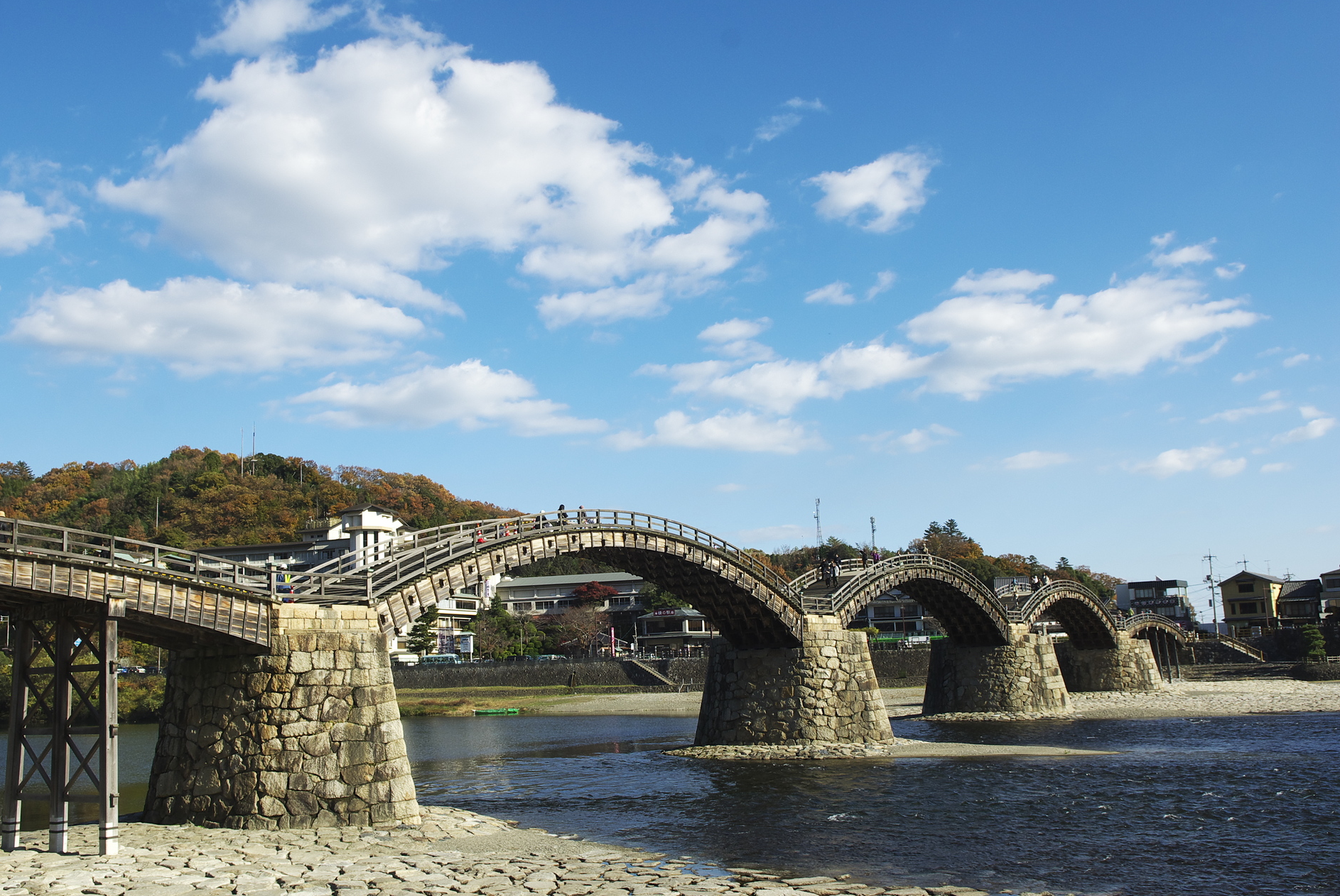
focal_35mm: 35
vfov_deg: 37.9
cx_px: 638
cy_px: 470
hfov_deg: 54.4
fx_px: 1304
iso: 200
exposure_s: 1/500
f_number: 8
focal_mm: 22
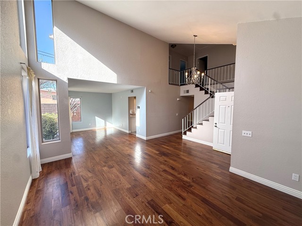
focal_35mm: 14
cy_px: 113
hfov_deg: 102.1
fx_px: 122
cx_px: 151
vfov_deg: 85.7
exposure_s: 1/126
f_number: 2.2
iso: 64
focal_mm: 2.22
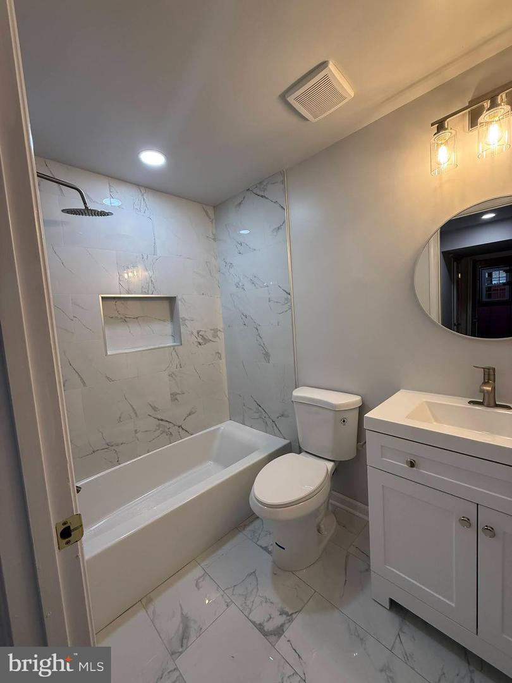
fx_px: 276
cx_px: 256
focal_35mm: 14
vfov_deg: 102.1
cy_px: 342
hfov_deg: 85.7
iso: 125
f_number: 2.2
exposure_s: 1/120
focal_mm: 2.22
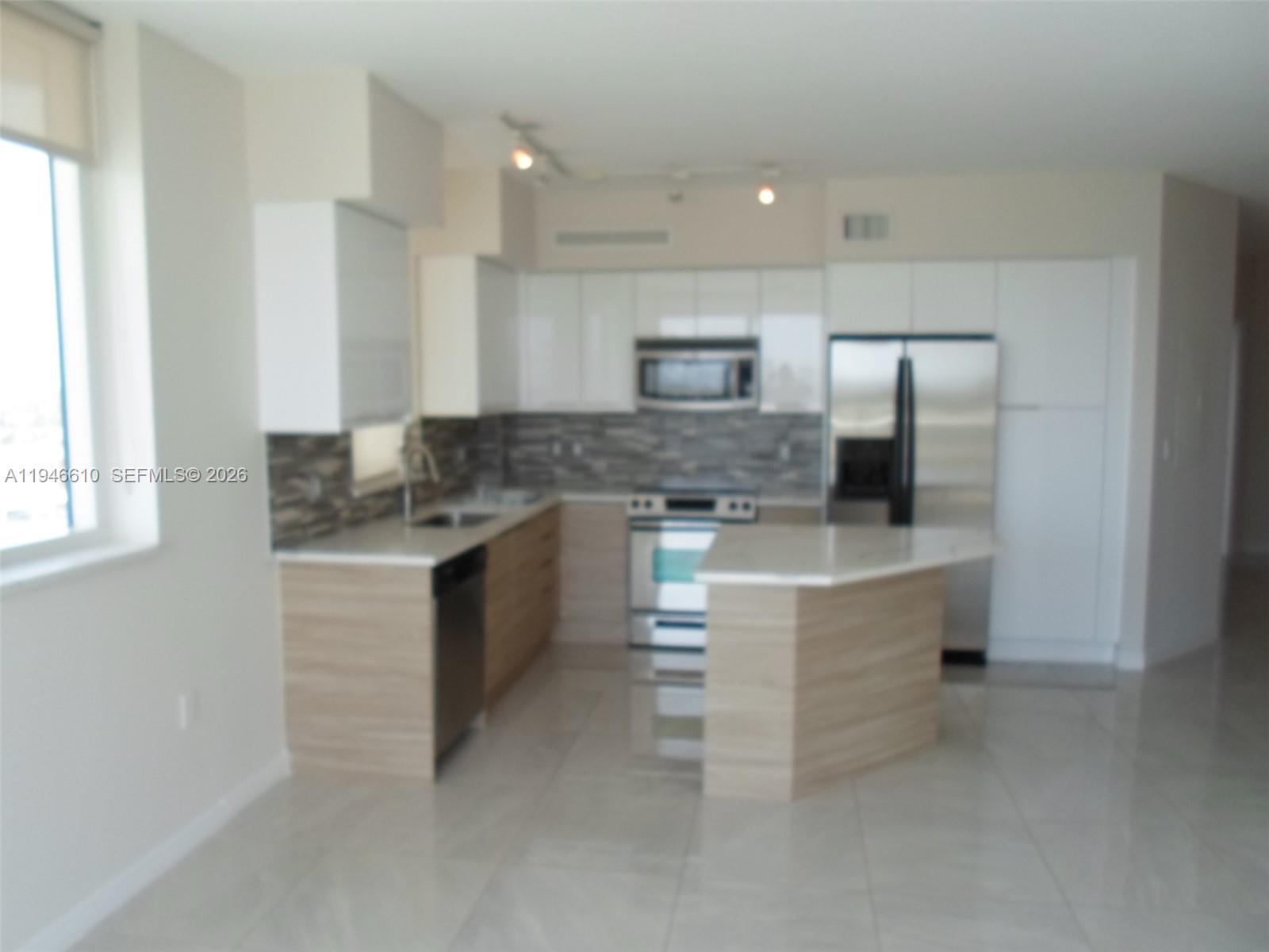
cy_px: 476
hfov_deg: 69.4
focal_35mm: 25
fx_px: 916
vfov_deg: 54.9
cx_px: 634
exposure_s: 1/125
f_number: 2.5
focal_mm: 4.5
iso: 80
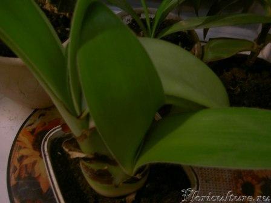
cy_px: 102
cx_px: 136
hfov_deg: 54.0
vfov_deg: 41.8
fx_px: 266
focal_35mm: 34
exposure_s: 1/8
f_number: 2.8
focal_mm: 5.6
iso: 50
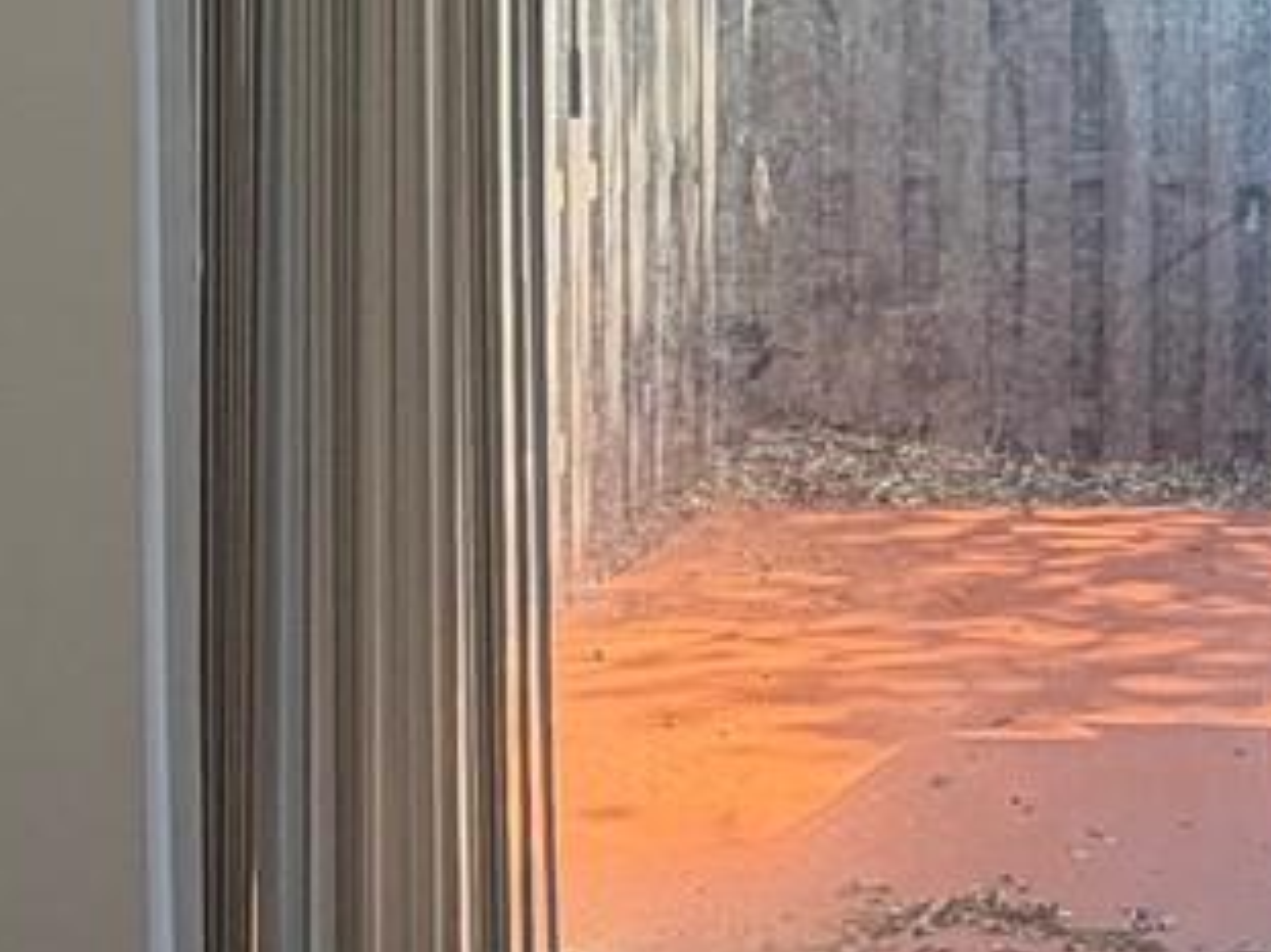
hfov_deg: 25.4
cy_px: 151
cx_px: 1332
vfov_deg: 20.1
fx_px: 2643
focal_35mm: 72
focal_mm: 2.22
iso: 80
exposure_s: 1/120
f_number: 2.2
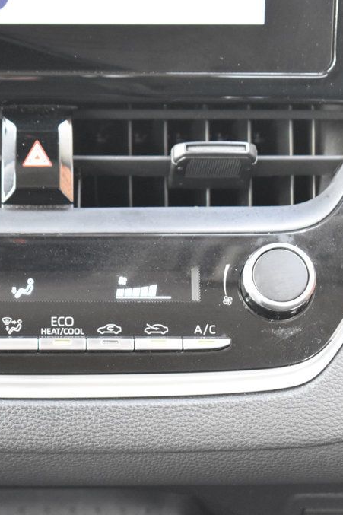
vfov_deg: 16.4
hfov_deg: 10.9
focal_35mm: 125
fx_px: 1784
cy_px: 257
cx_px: 49
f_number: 5.6
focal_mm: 55
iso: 3200
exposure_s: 1/50
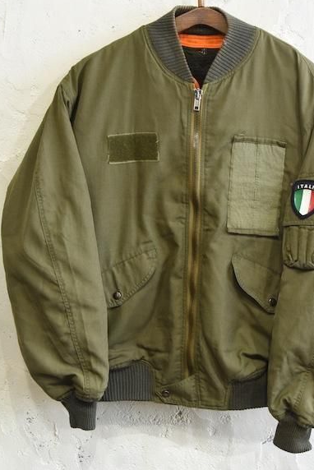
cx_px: 197
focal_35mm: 50
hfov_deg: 26.9
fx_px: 653
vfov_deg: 39.5
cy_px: 208
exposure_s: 1/80
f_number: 6.3
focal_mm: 38
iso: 3200
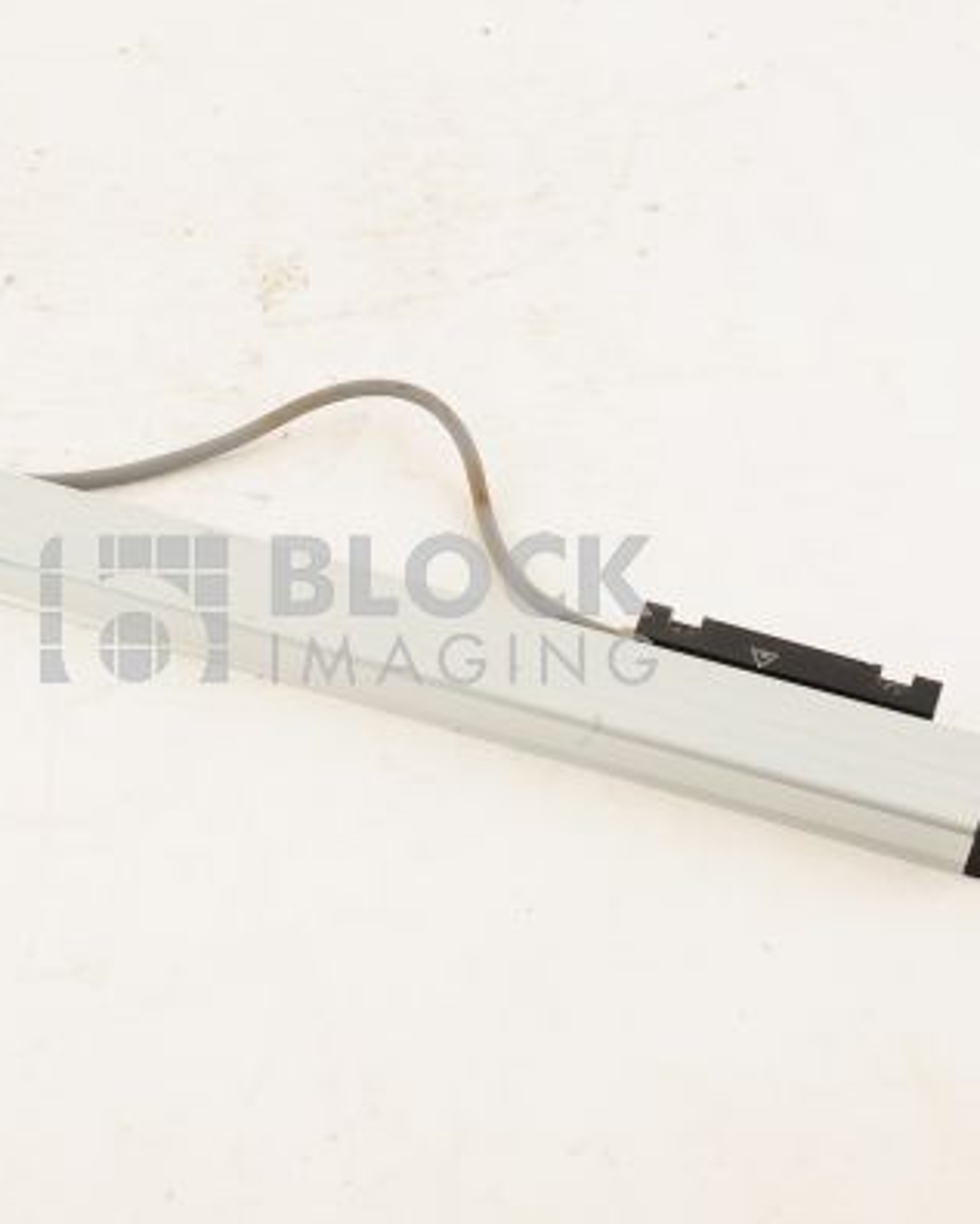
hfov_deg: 21.5
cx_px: 349
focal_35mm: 71
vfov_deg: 26.8
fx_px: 2573
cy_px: 610
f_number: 13
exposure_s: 1/125
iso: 1600
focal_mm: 50
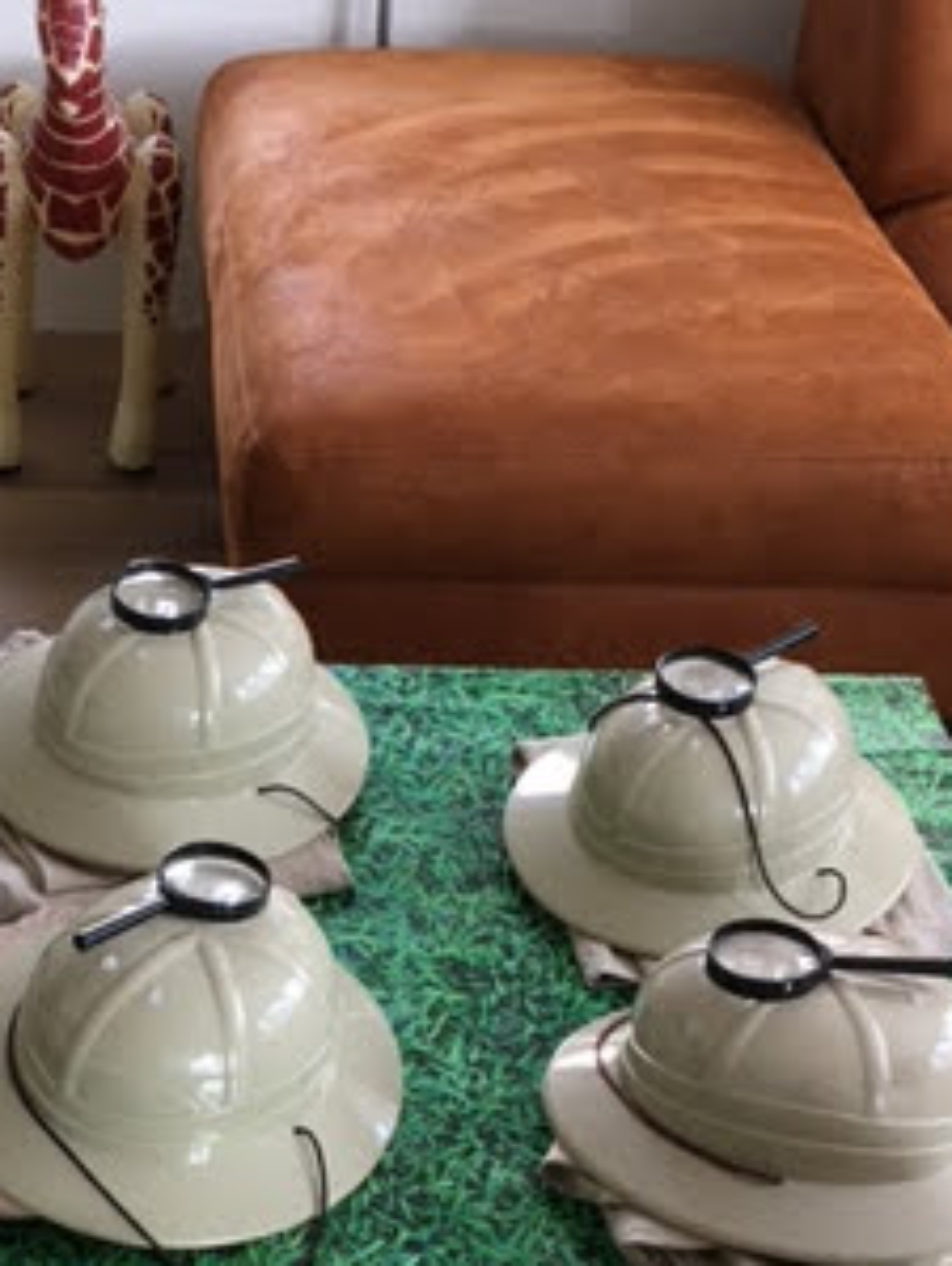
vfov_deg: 30.3
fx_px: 2269
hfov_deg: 23.5
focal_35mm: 62
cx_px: 258
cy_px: 1046
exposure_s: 1/33
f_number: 2.2
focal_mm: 4.15
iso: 50
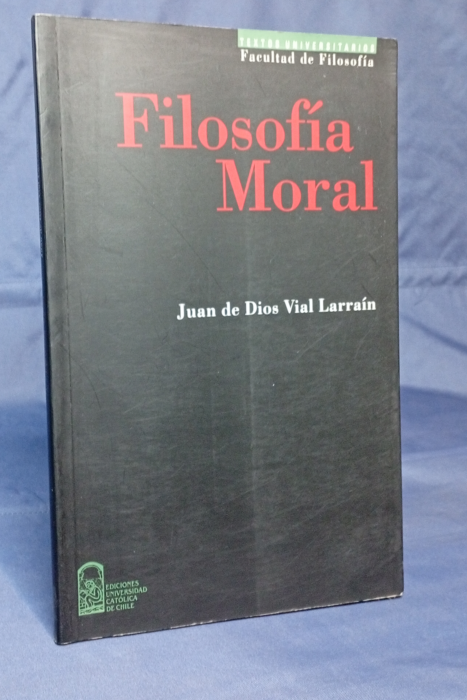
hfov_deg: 26.5
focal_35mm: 51
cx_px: 205
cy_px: 333
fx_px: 992
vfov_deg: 38.9
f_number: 1.8
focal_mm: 3.98
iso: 1187
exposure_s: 1/20
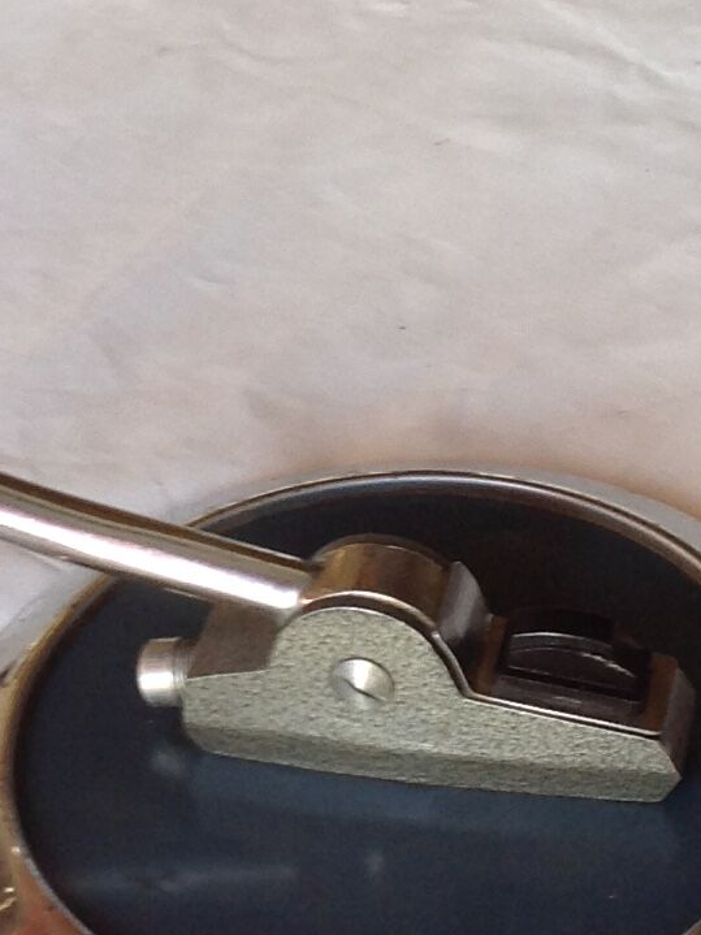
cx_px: 395
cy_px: 157
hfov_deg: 11.8
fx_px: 3403
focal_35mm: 126
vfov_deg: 15.5
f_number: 2.4
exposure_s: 1/17
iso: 50
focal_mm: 4.28
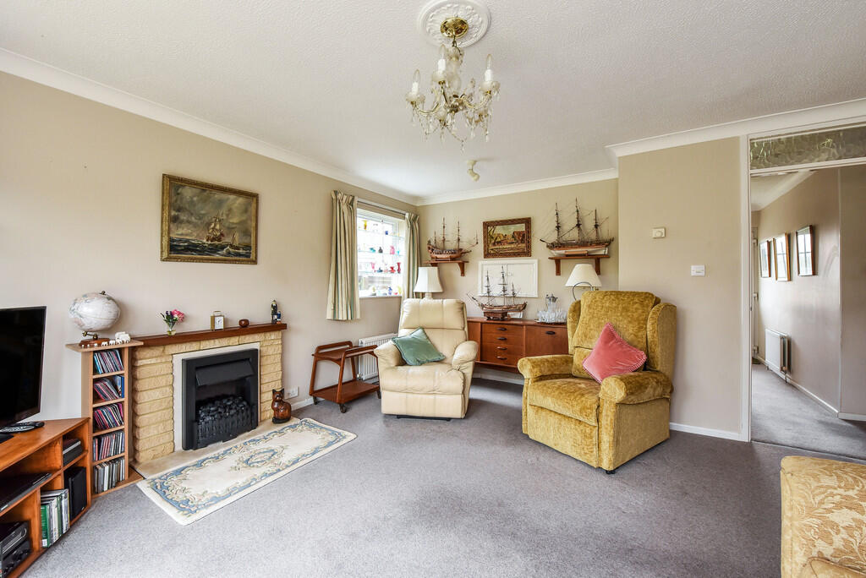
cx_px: 433
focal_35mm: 14
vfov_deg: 81.3
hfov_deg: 104.2
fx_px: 337
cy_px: 289
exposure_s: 1/13
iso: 640
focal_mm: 14
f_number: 9
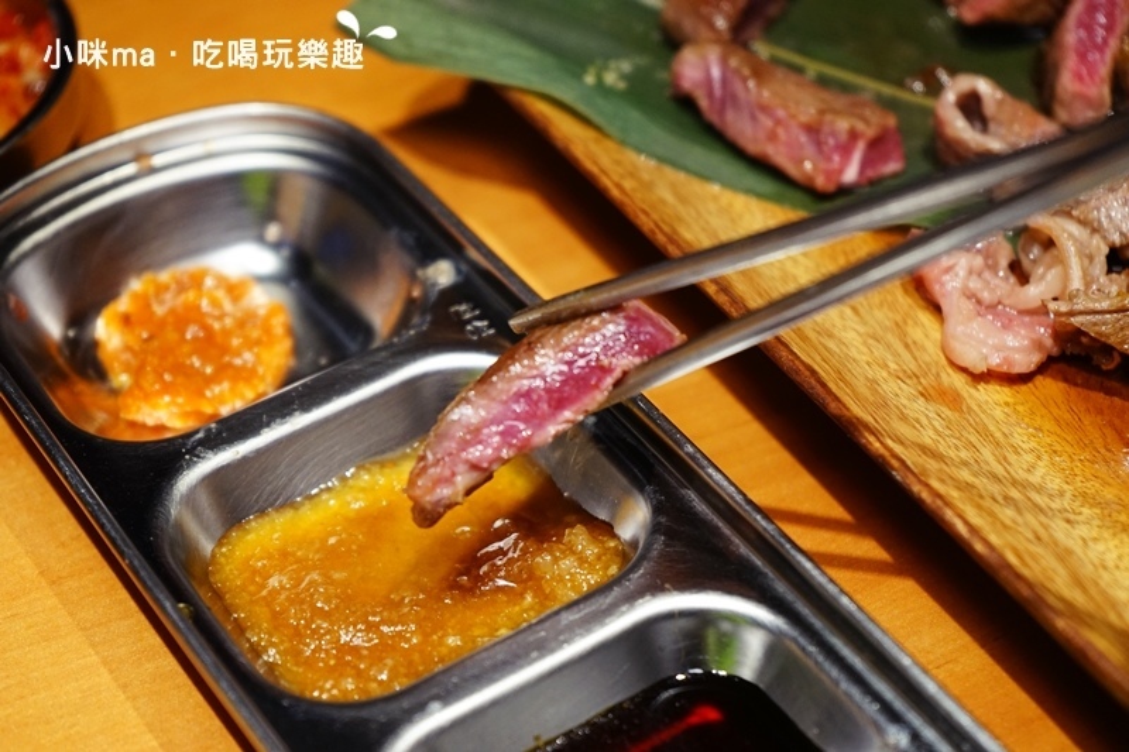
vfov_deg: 19.4
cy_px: 376
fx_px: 2195
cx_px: 564
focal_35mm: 70
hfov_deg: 28.8
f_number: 5.6
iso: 2000
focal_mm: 70
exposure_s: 1/80
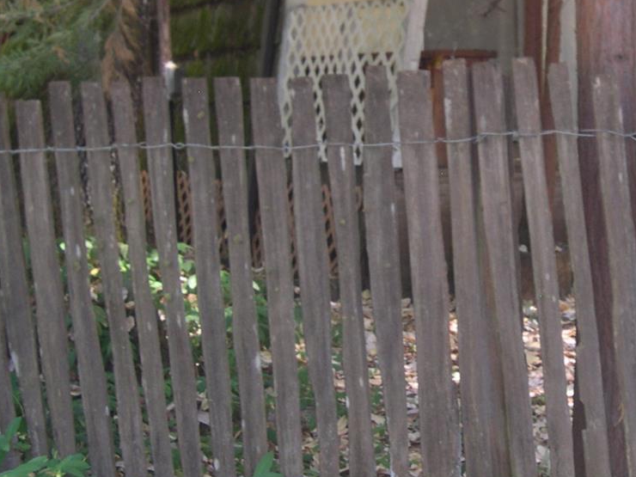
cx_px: 498
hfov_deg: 25.0
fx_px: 1415
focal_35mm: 77
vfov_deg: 19.1
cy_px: 144
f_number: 2.8
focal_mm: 8
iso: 100
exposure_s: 1/30
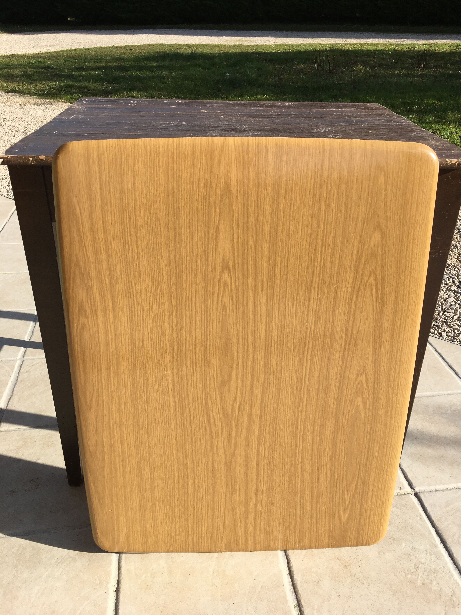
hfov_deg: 48.2
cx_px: 230
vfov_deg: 61.7
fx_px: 515
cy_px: 308
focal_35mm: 29
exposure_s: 1/1479
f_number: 2.2
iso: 25
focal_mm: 4.15
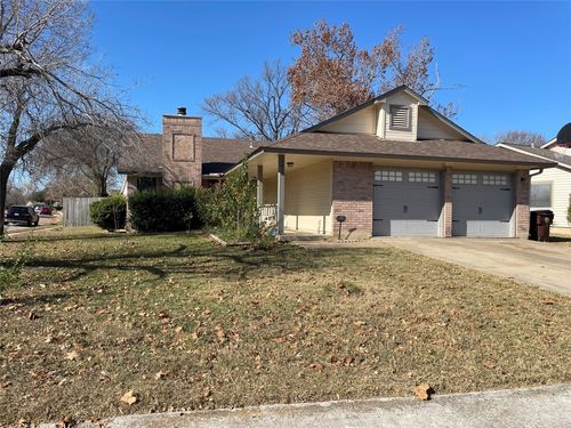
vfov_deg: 53.1
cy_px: 214
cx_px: 286
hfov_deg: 67.3
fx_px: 429
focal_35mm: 26
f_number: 1.6
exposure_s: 1/2882
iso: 32
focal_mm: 4.2
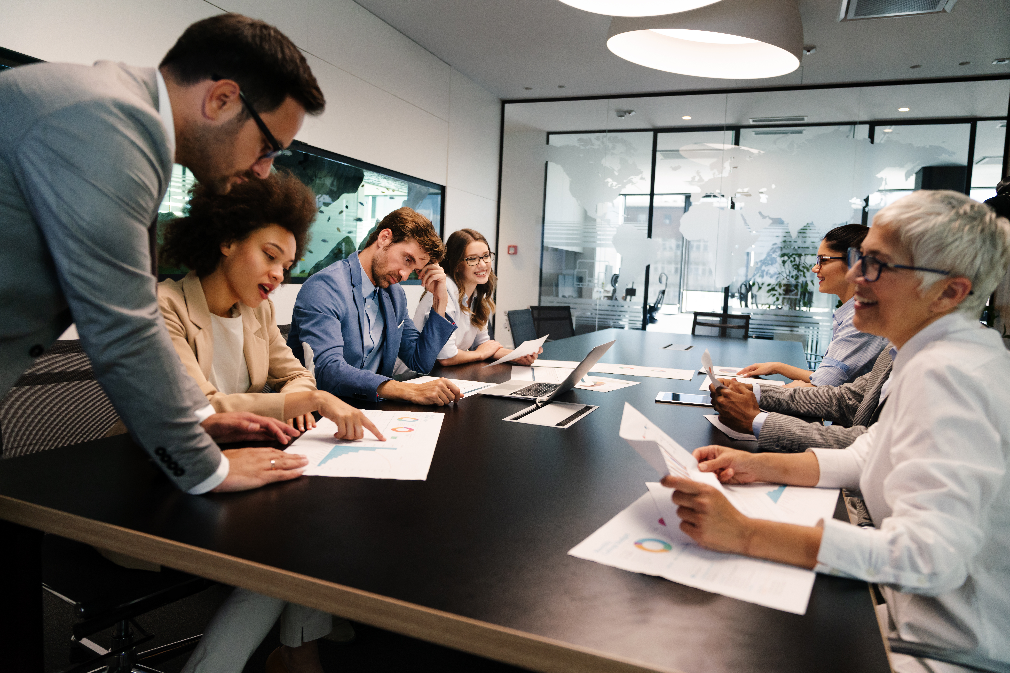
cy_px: 336
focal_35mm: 24
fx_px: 673
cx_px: 505
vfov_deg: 53.1
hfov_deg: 73.7
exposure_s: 1/200
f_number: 2.8
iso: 1600
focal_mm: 24
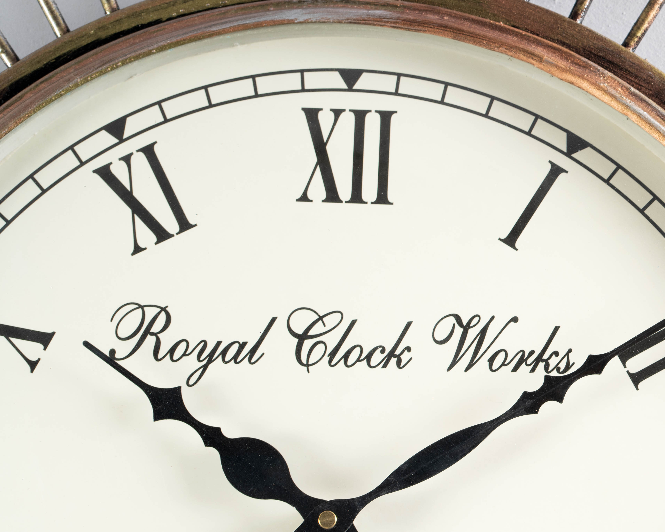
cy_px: 284
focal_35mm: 186
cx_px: 766
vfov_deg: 8.3
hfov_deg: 10.2
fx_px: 3661
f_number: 8
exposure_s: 1/160
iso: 200
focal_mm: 85
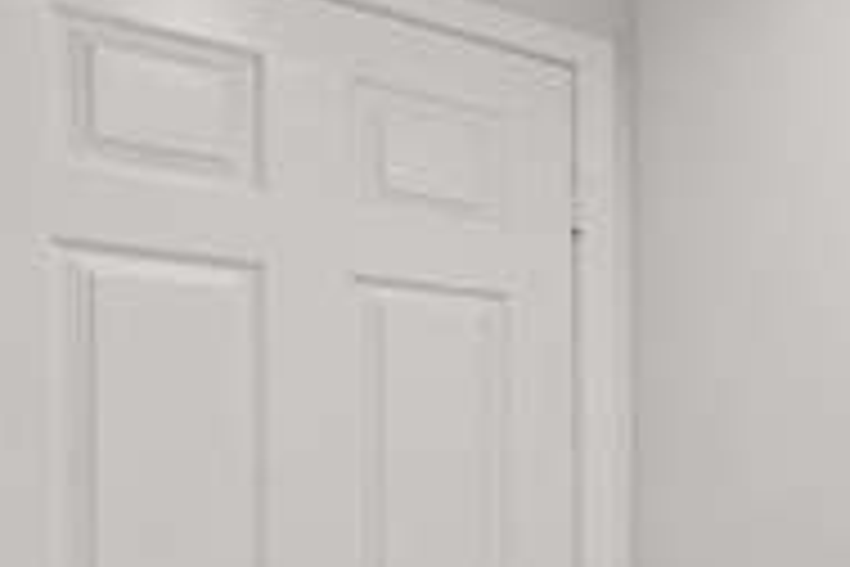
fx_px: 1039
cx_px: 1219
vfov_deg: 29.6
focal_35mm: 44
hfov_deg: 30.0
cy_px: 475
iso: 250
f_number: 9
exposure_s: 1
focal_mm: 13
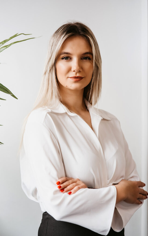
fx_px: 562
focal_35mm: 87
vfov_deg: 23.8
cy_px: 118
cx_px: 76
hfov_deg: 15.0
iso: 320
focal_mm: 85
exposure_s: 1/250
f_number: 2.8
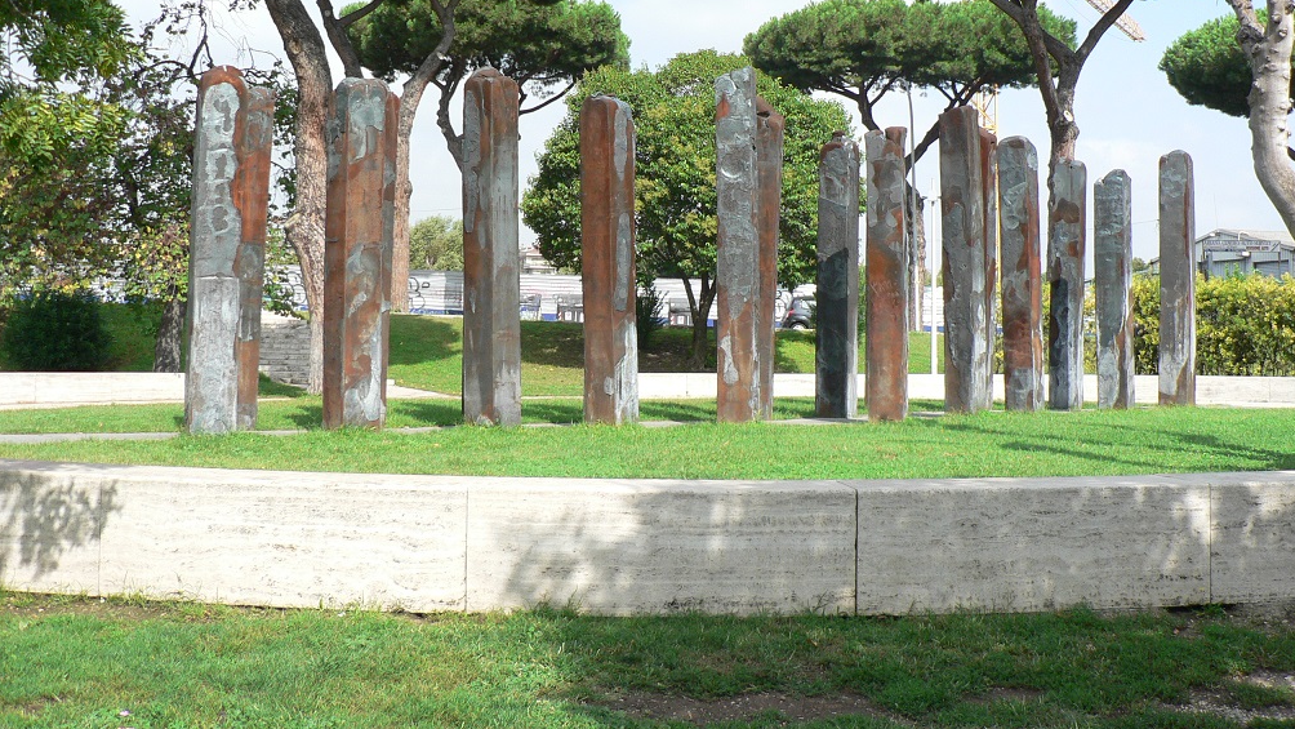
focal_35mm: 40
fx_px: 1374
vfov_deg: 29.5
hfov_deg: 50.5
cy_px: 236
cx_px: 648
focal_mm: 6
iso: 100
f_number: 2.8
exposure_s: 1/1000
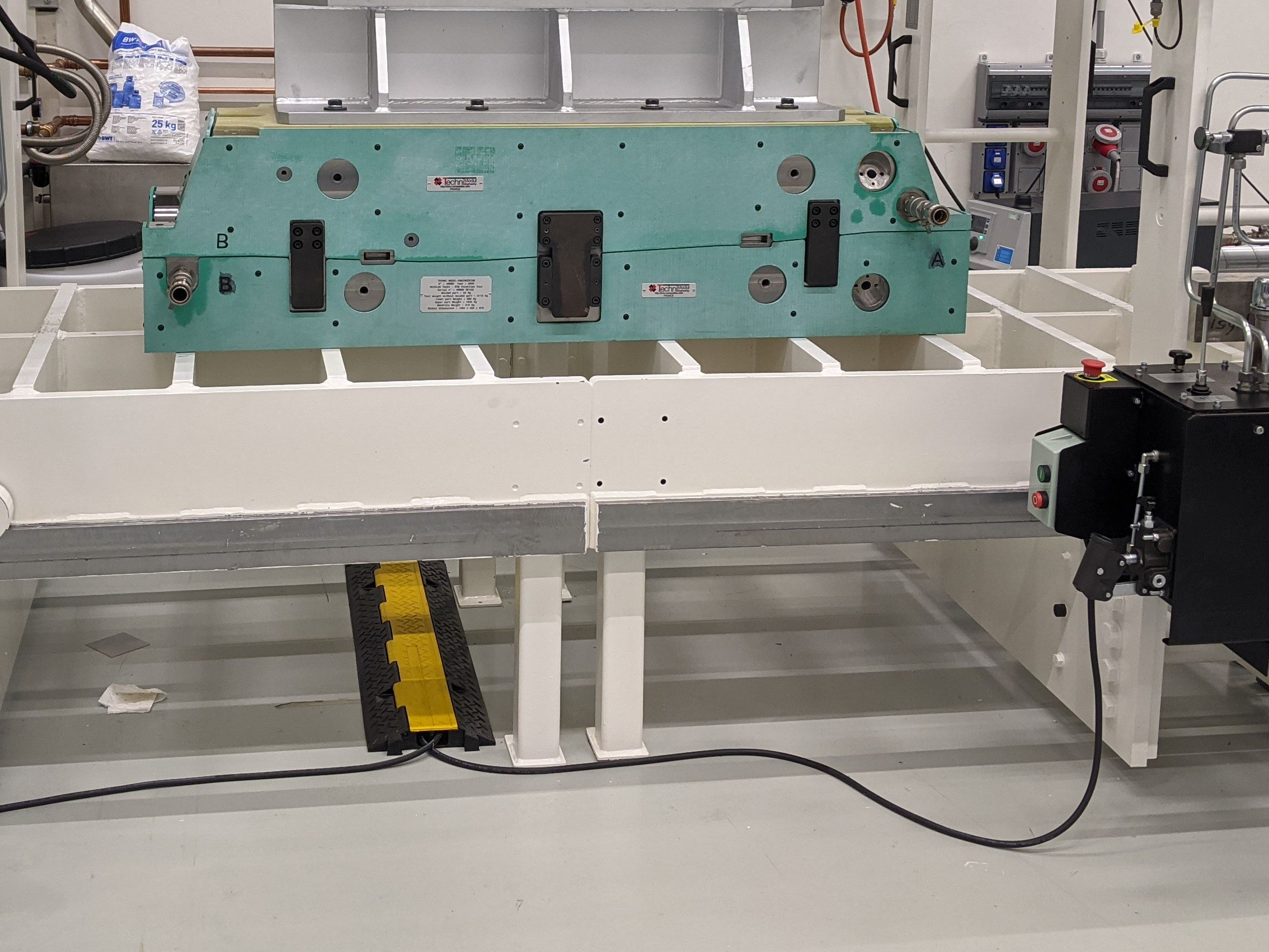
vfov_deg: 29.6
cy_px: 200
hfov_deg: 39.5
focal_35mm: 48
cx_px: 514
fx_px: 1760
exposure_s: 1/49.9
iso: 96
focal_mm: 4.44
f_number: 1.8
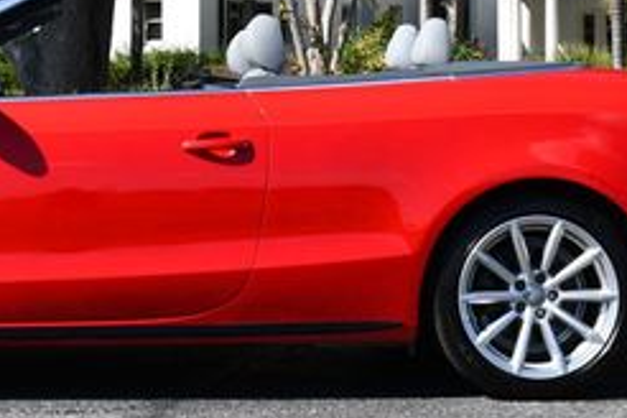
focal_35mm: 125
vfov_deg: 10.8
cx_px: 76
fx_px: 2177
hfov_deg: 16.2
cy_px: -25
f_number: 8
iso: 110
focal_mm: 24
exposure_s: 1/250
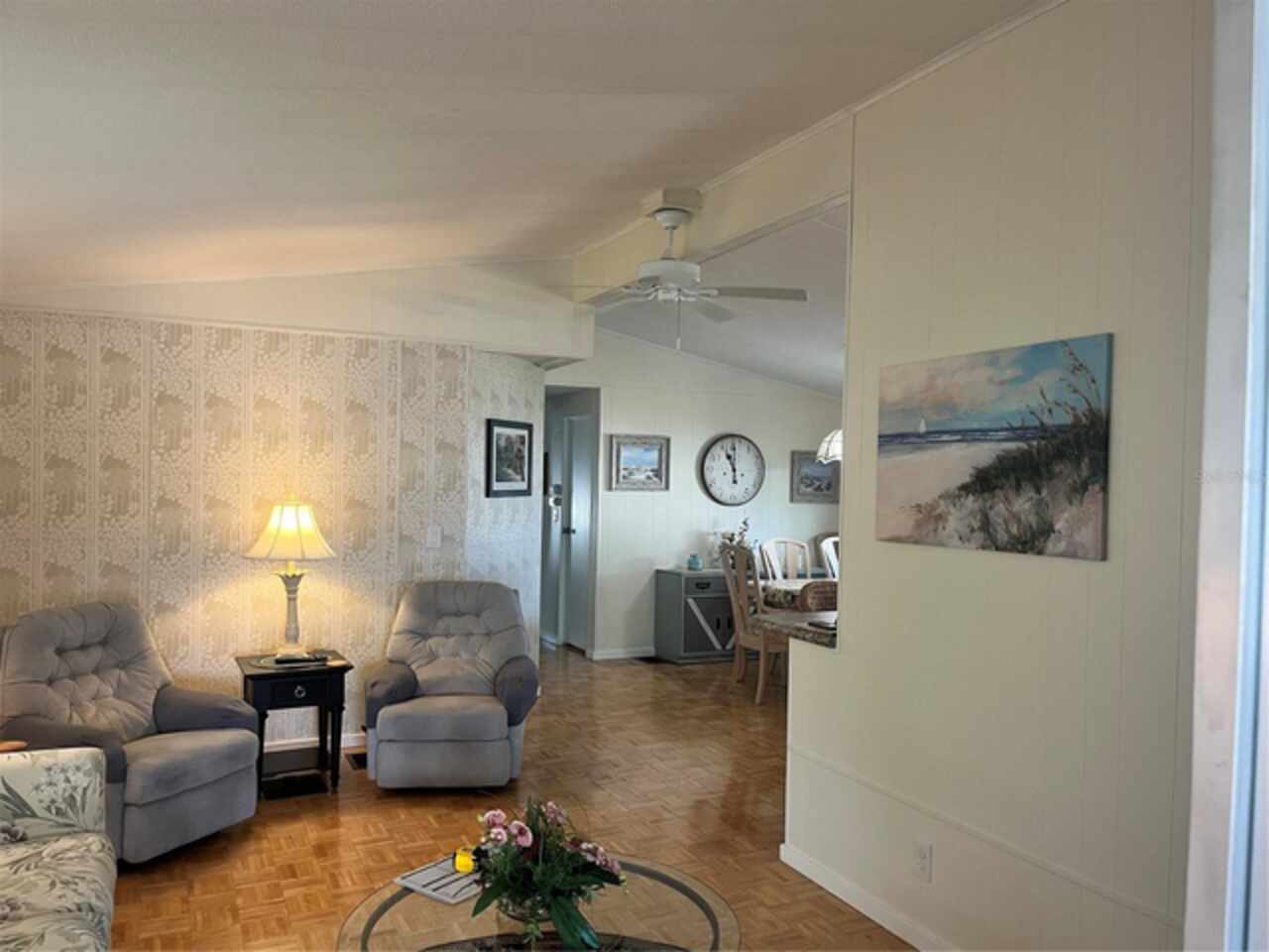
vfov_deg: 53.1
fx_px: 953
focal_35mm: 26
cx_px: 634
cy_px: 476
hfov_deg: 67.3
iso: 100
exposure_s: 1/60
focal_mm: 5.1
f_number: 1.6
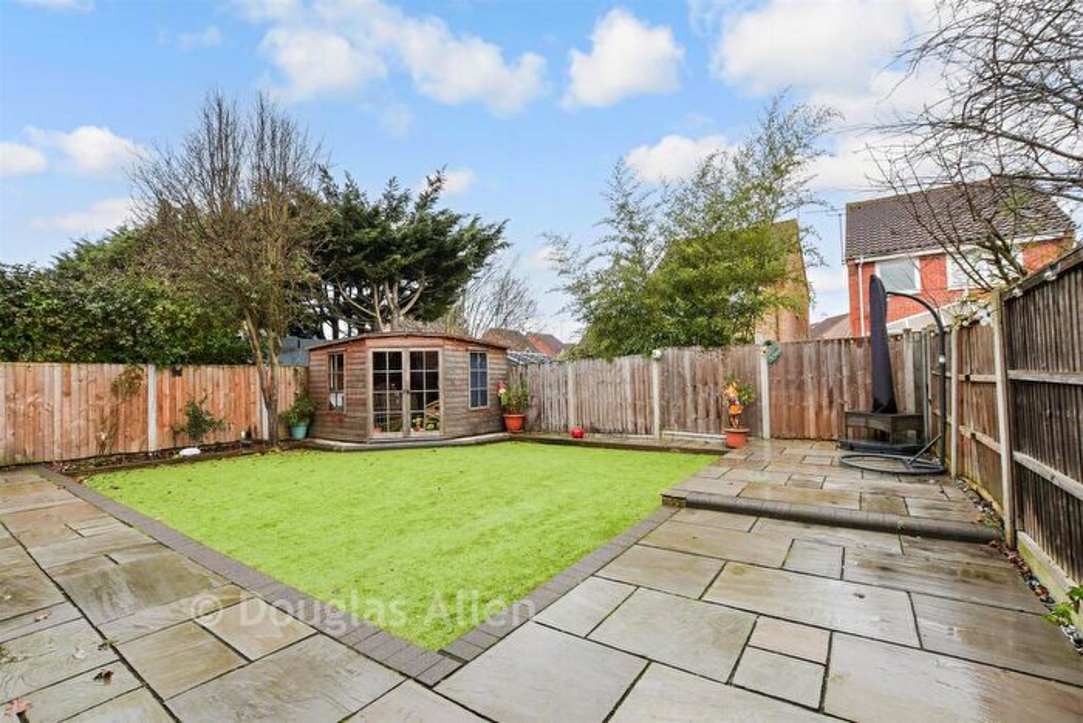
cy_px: 362
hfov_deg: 100.4
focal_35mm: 15
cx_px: 542
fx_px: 451
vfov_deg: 77.4
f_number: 8
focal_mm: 10
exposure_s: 1/30
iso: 125
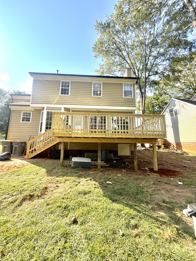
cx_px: 98
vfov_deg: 102.1
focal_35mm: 14
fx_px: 106
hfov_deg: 85.7
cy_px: 130
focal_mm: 2.22
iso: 64
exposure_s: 1/458
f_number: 2.2
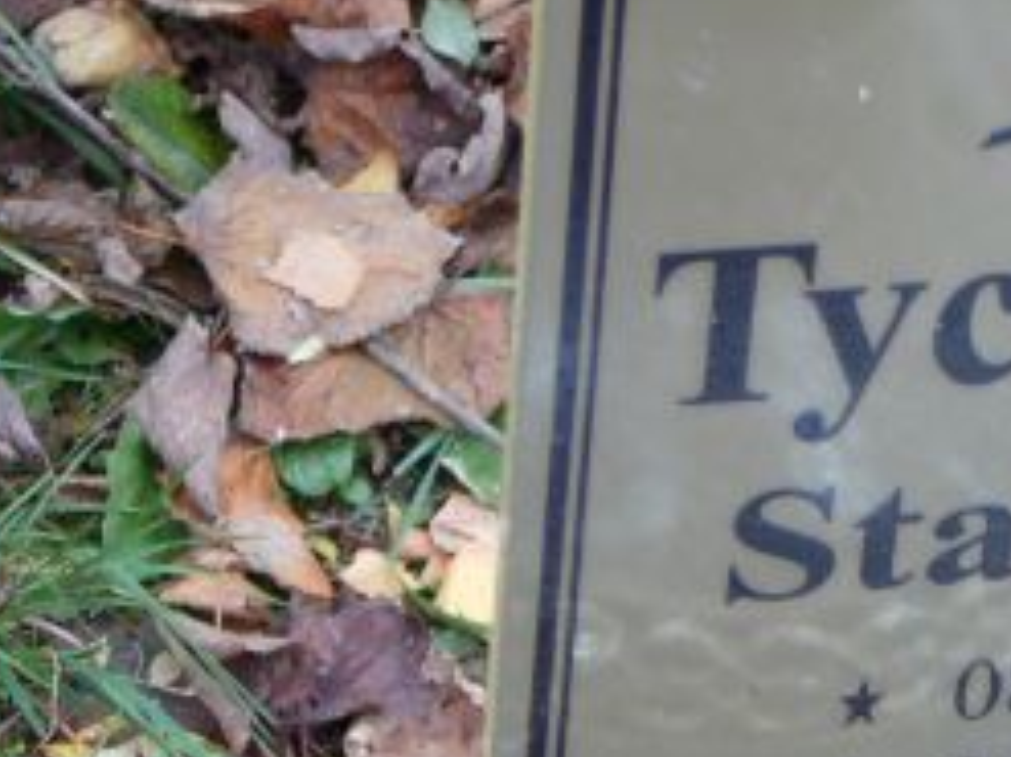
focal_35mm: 184
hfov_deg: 10.6
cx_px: 1122
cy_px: 585
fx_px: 5371
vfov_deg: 8.1
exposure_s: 1/30
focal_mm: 10.5
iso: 100
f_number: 3.7
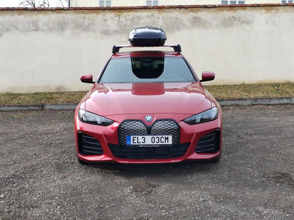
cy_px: 110
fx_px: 459
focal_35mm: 54
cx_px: 147
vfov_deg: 27.0
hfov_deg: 35.5
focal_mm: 5.52
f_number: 1.9
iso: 100
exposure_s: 1/240
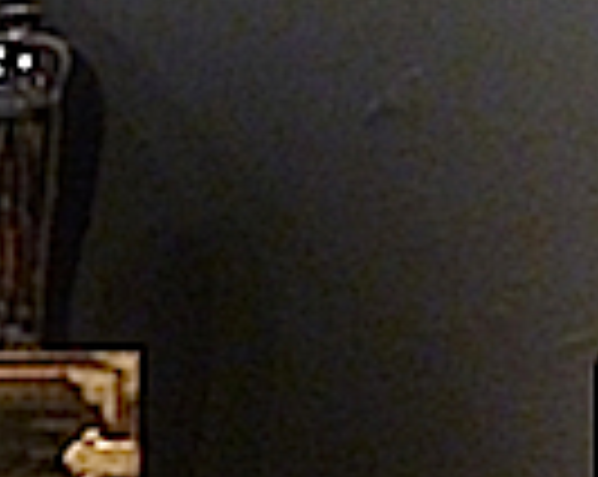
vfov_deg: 12.6
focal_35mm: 110
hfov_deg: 16.6
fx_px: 1944
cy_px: 891
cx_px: -166
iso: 400
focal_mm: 4.1
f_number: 3.3
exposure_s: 1/8
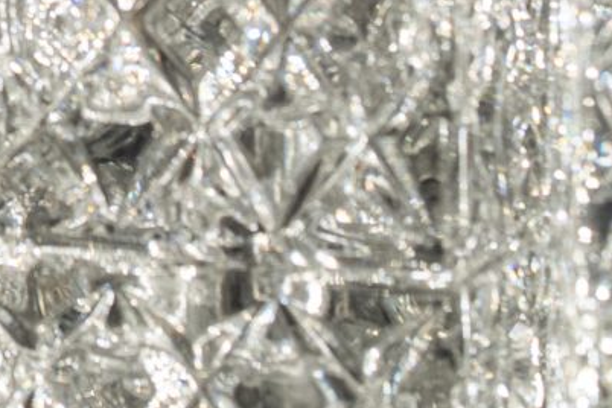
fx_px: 9196
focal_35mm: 541
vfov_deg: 2.5
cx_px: -1032
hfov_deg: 3.7
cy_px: -798
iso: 400
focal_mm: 85
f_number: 5.6
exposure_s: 1/125
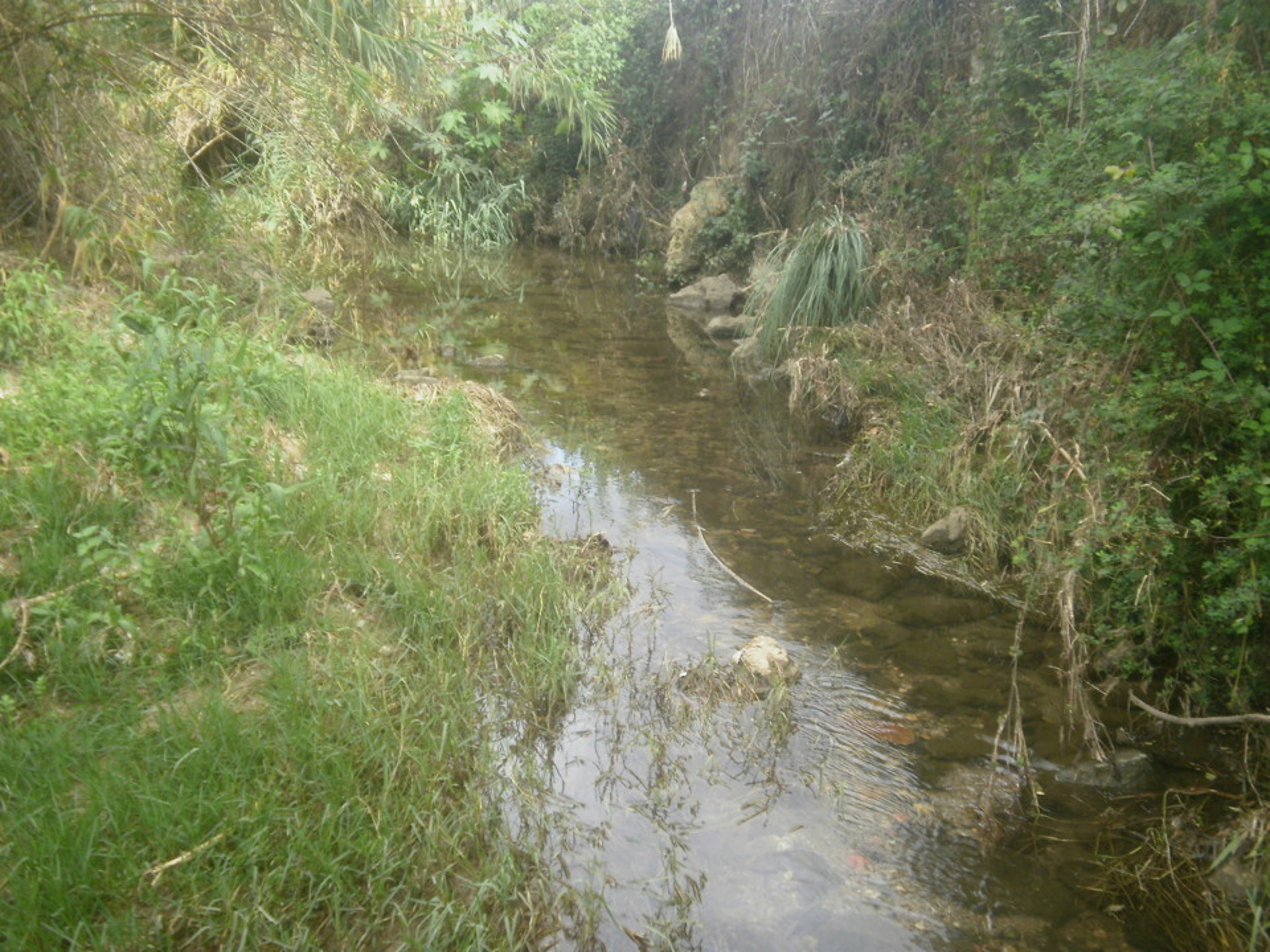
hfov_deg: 50.1
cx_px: 635
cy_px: 476
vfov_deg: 38.7
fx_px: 1357
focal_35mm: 37
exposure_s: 1/125
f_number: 3.1
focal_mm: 6.51
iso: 100
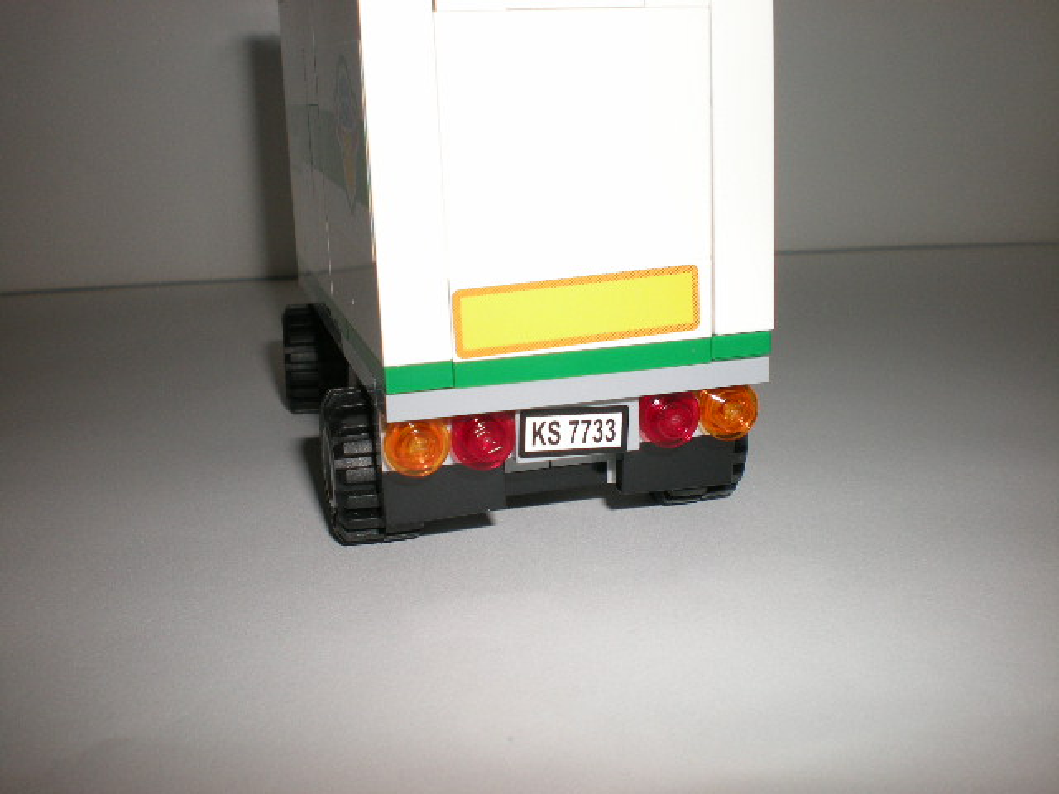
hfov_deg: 49.0
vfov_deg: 37.7
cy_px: 397
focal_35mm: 38
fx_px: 1163
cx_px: 530
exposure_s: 1/60
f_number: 4.6
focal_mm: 6.3
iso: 64
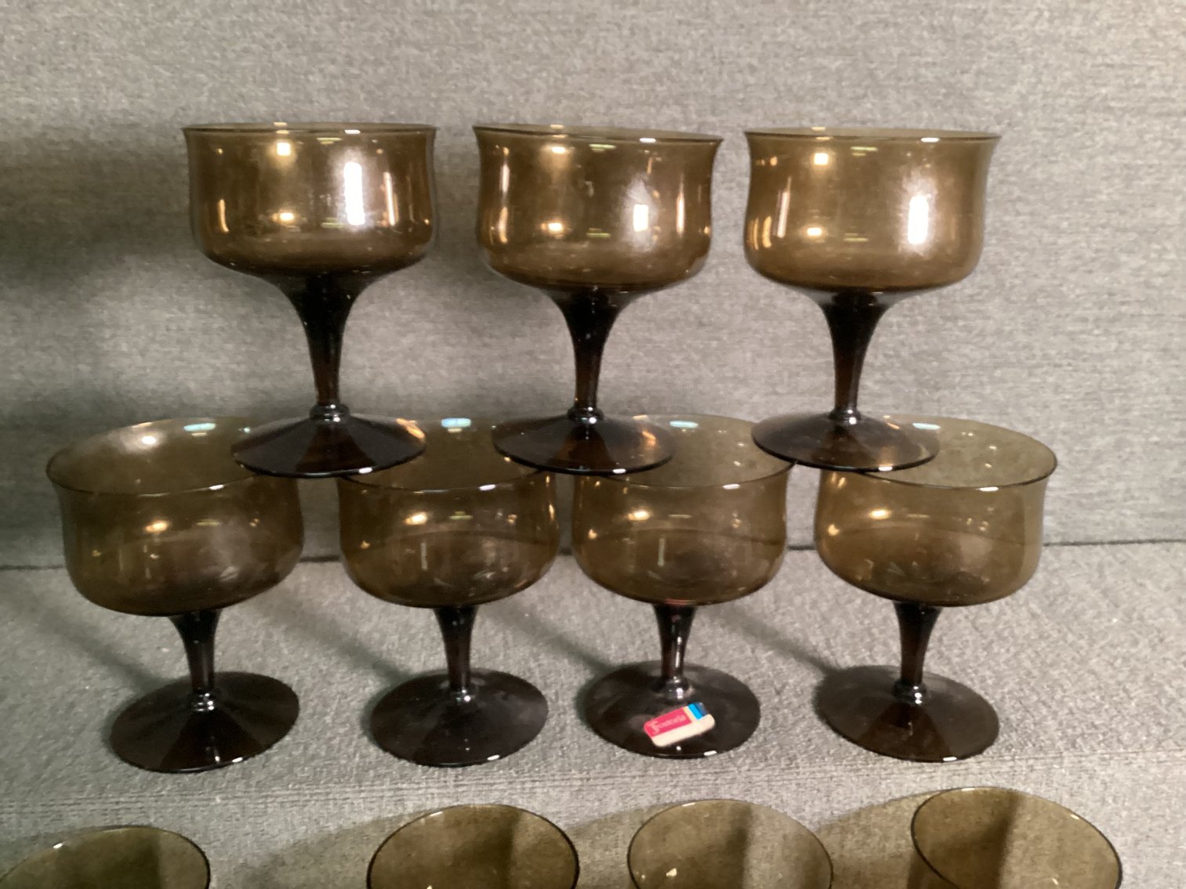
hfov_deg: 58.3
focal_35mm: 31
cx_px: 593
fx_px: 1062
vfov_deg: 45.4
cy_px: 444
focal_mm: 3.3
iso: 640
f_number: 2.4
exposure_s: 1/24
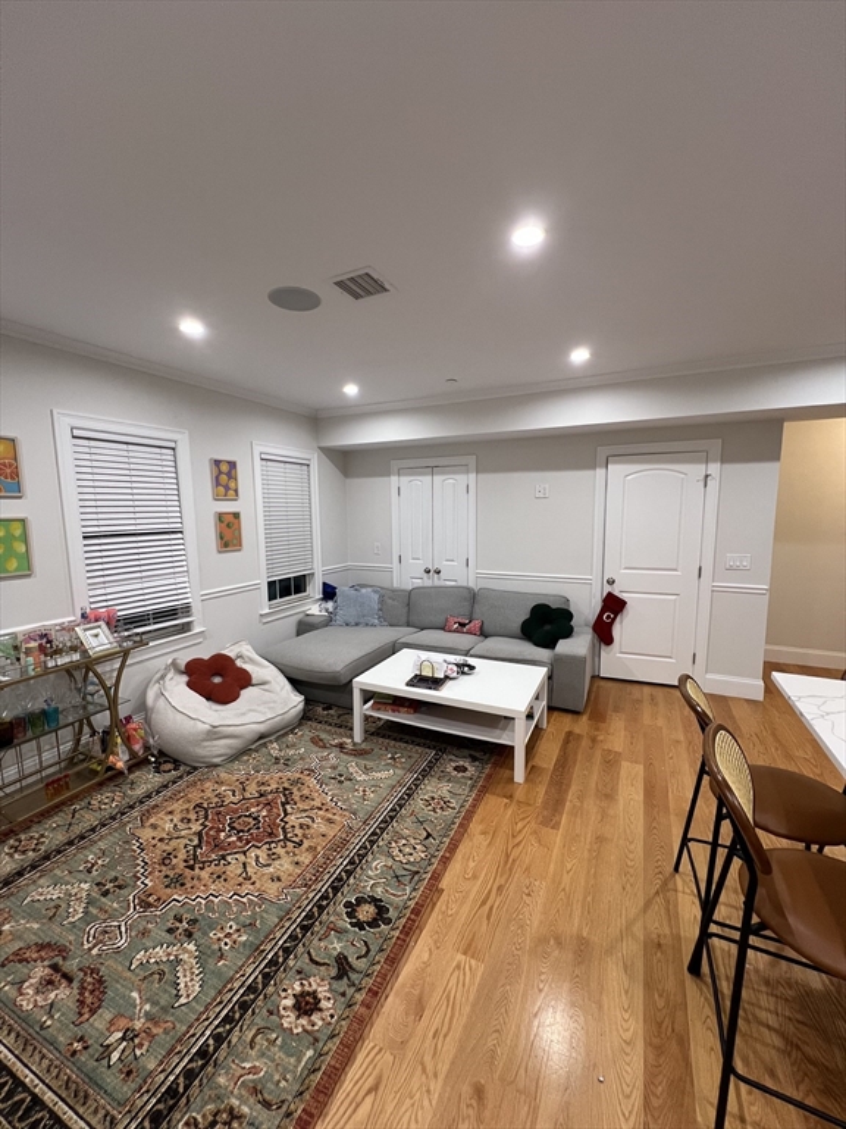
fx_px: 424
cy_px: 564
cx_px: 423
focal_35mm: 13
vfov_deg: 106.2
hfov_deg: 89.9
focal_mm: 1.57
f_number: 1.8
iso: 125
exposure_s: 1/60
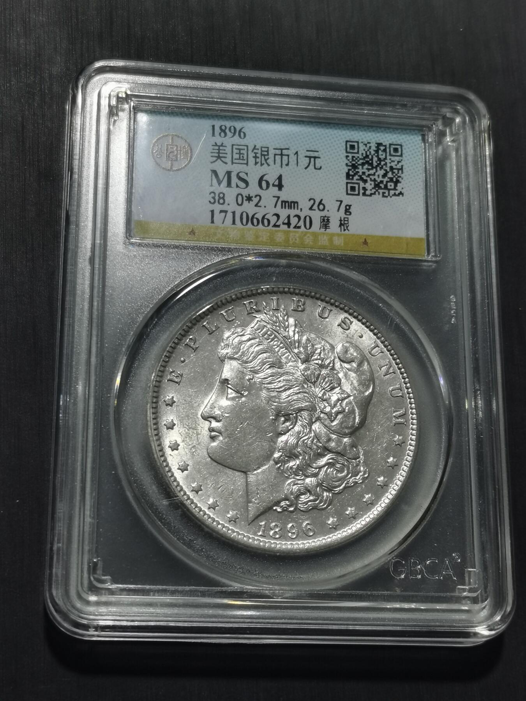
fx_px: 1357
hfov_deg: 21.9
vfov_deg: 29.0
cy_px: 350
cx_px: 263
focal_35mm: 67
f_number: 1.8
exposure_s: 1/120
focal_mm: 5.58
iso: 64
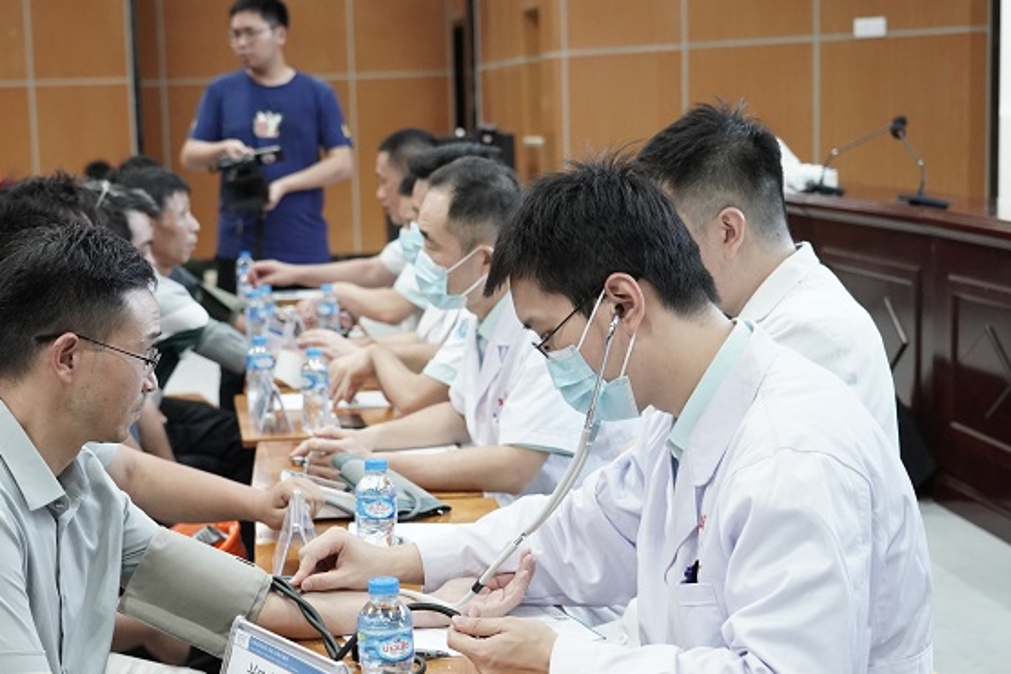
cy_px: 417
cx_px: 345
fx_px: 1937
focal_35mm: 69
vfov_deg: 19.7
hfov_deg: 29.1
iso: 4000
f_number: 4
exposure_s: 1/125
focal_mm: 48
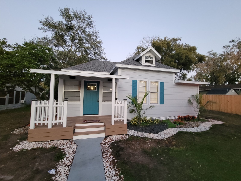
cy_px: 90
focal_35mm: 13
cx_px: 120
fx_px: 91
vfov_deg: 89.9
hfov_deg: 106.2
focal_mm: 2.2
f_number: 2.2
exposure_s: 1/30
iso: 640
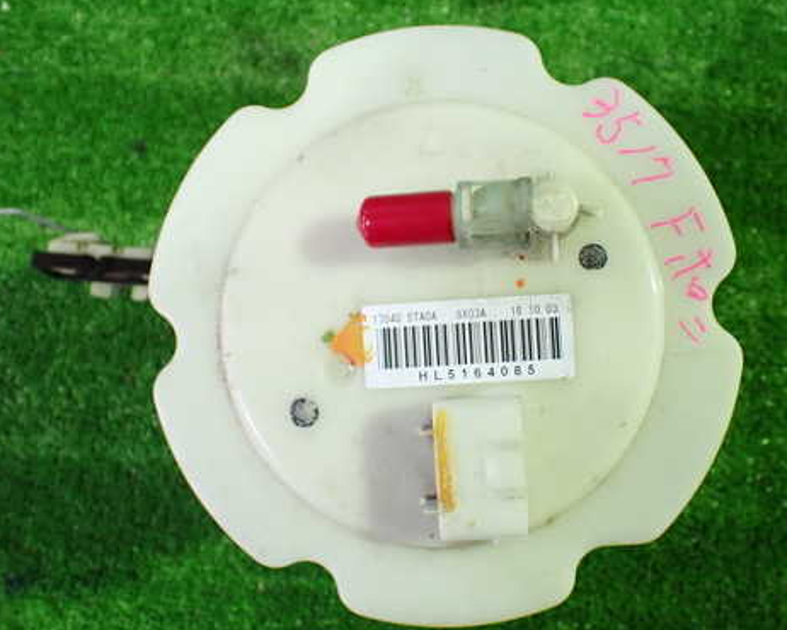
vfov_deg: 39.2
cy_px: 324
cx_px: 467
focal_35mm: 38
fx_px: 885
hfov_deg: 47.7
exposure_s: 1/80
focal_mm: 5.4
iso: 800
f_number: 2.3
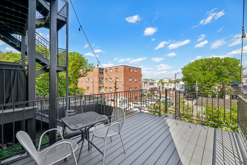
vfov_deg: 81.2
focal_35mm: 14
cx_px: 124
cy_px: 82
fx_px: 96
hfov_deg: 104.3
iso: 100
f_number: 8
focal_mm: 14
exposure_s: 1/160
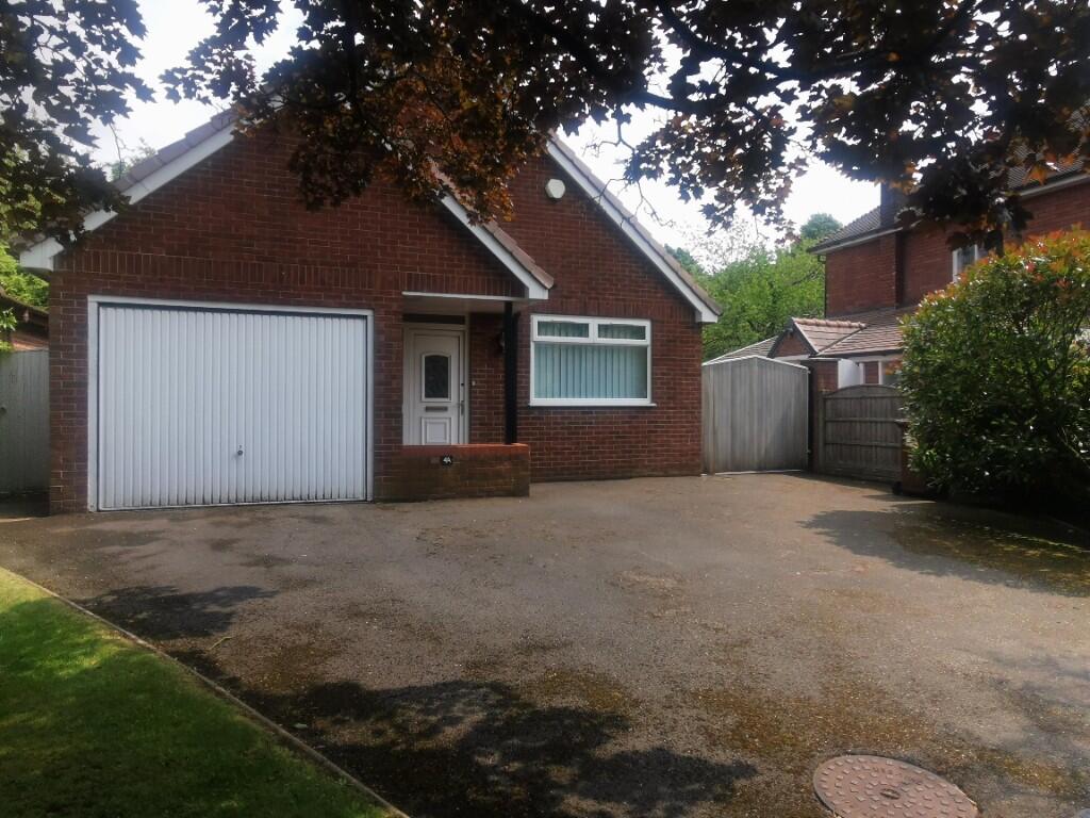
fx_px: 661
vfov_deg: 63.4
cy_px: 409
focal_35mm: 21
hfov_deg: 79.0
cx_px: 545
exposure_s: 1/702
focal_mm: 2.26
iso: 50
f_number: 2.2
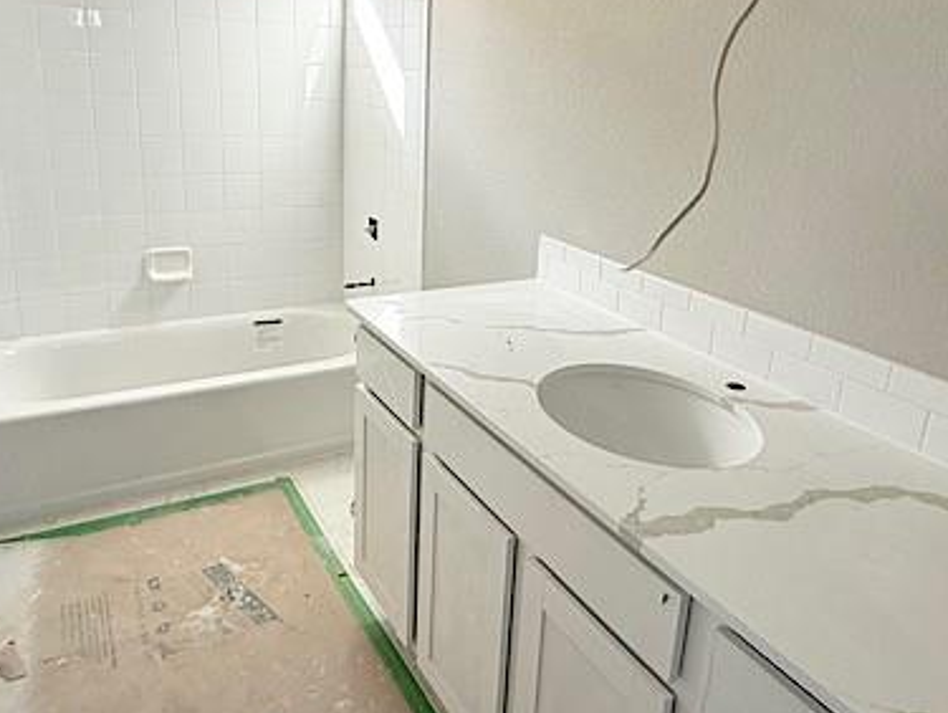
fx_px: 768
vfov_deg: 49.4
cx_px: 503
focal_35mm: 28
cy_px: 274
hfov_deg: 63.3
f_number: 2.2
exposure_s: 1/172
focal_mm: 2.22
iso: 64
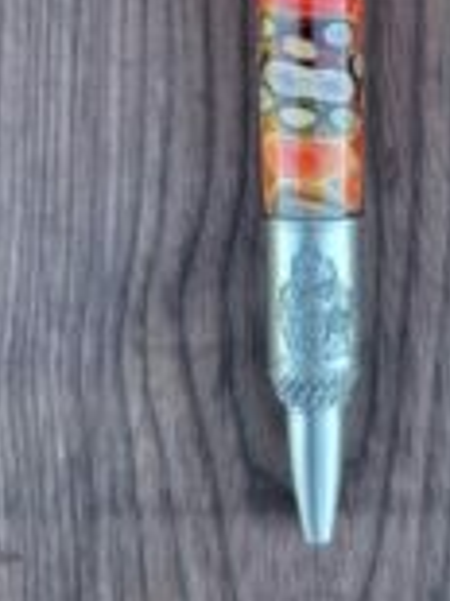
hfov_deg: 21.7
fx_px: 1163
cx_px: 326
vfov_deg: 26.9
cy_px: -39
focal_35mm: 67
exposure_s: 1/100
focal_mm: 5.4
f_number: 1.8
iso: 100
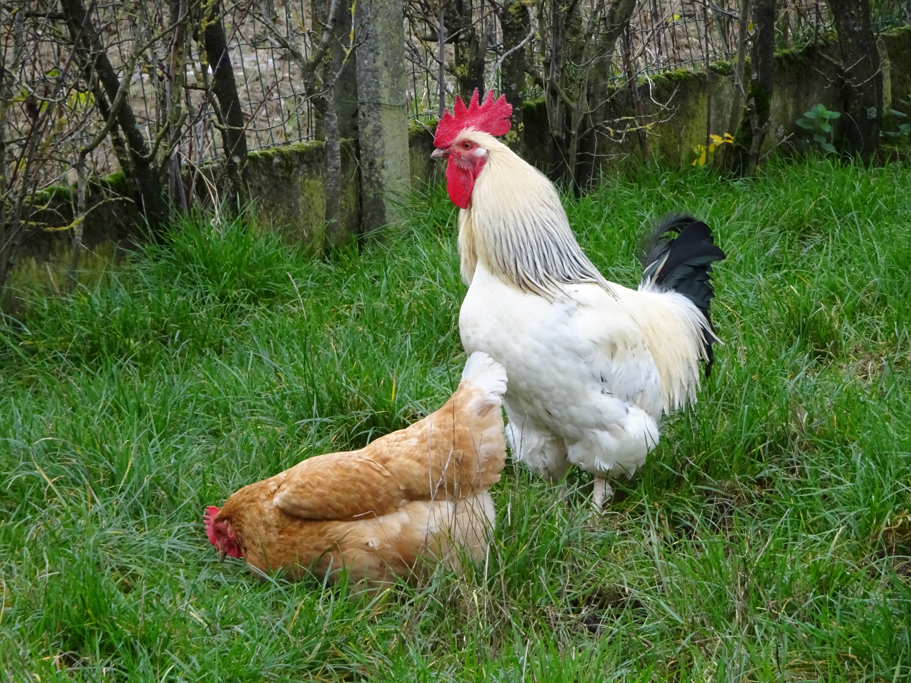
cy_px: 342
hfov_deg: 9.6
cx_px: 456
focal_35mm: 206
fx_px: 5421
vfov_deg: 7.2
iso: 640
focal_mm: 35.17
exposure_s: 1/250
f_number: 6.3
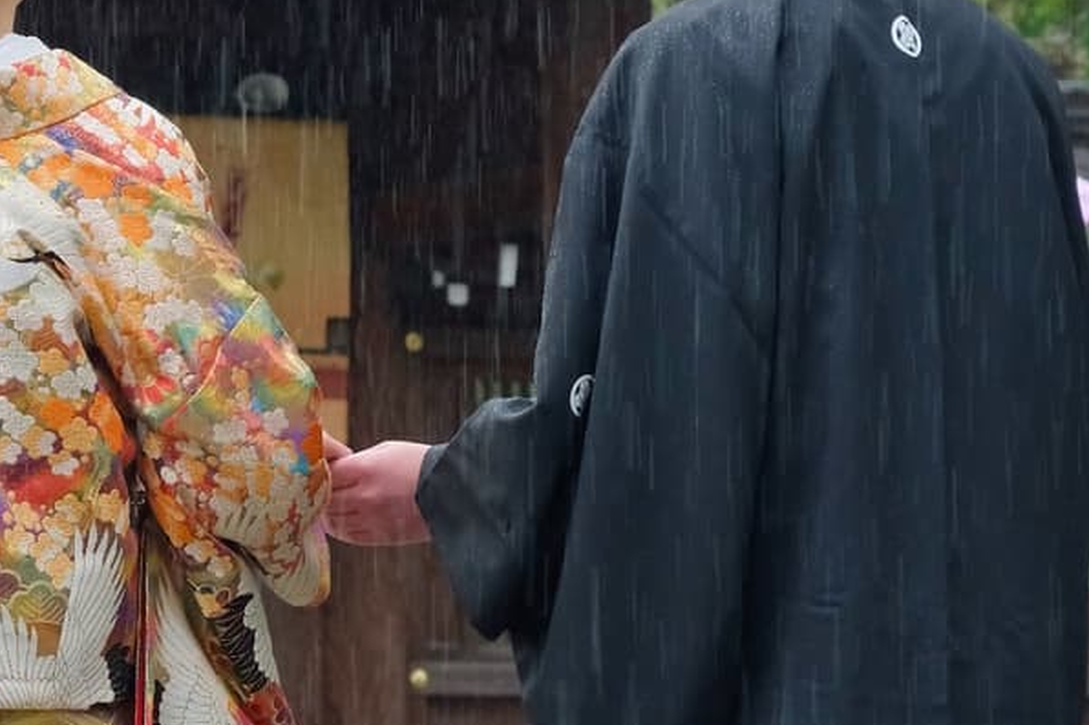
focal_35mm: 169
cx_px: -106
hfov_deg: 12.0
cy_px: 6
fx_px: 5111
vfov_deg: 8.1
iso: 1600
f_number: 5.6
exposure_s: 1/125
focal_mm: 46.6
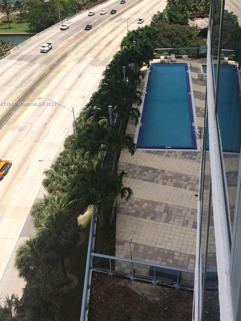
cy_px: 104
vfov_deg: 46.0
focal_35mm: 40
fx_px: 371
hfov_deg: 35.7
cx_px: 154
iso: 32
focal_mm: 4.15
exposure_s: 1/3425
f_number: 2.2
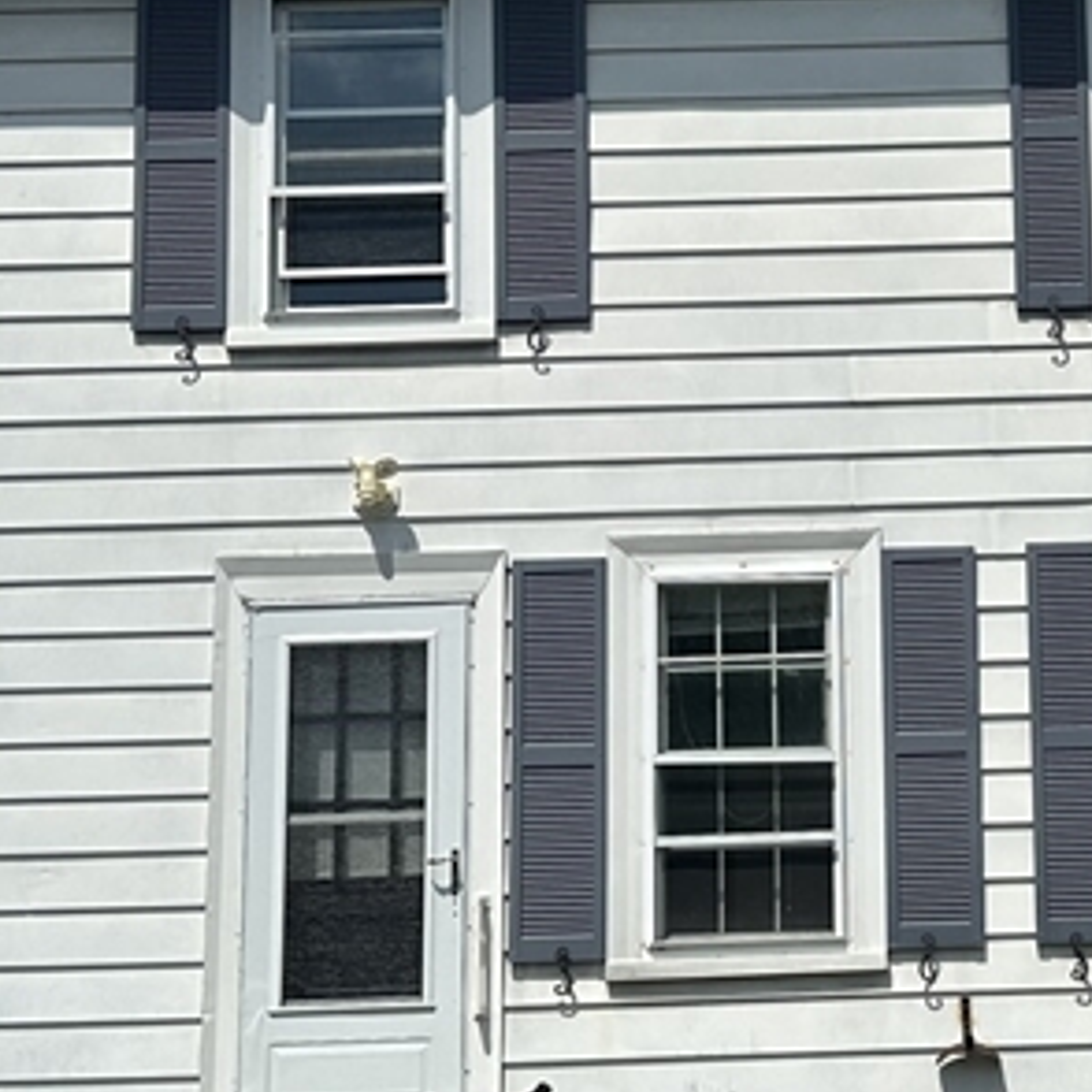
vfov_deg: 23.4
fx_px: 2641
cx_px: 962
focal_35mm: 74
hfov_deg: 22.8
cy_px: 550
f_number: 1.78
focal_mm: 6.86
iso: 80
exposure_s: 1/10753
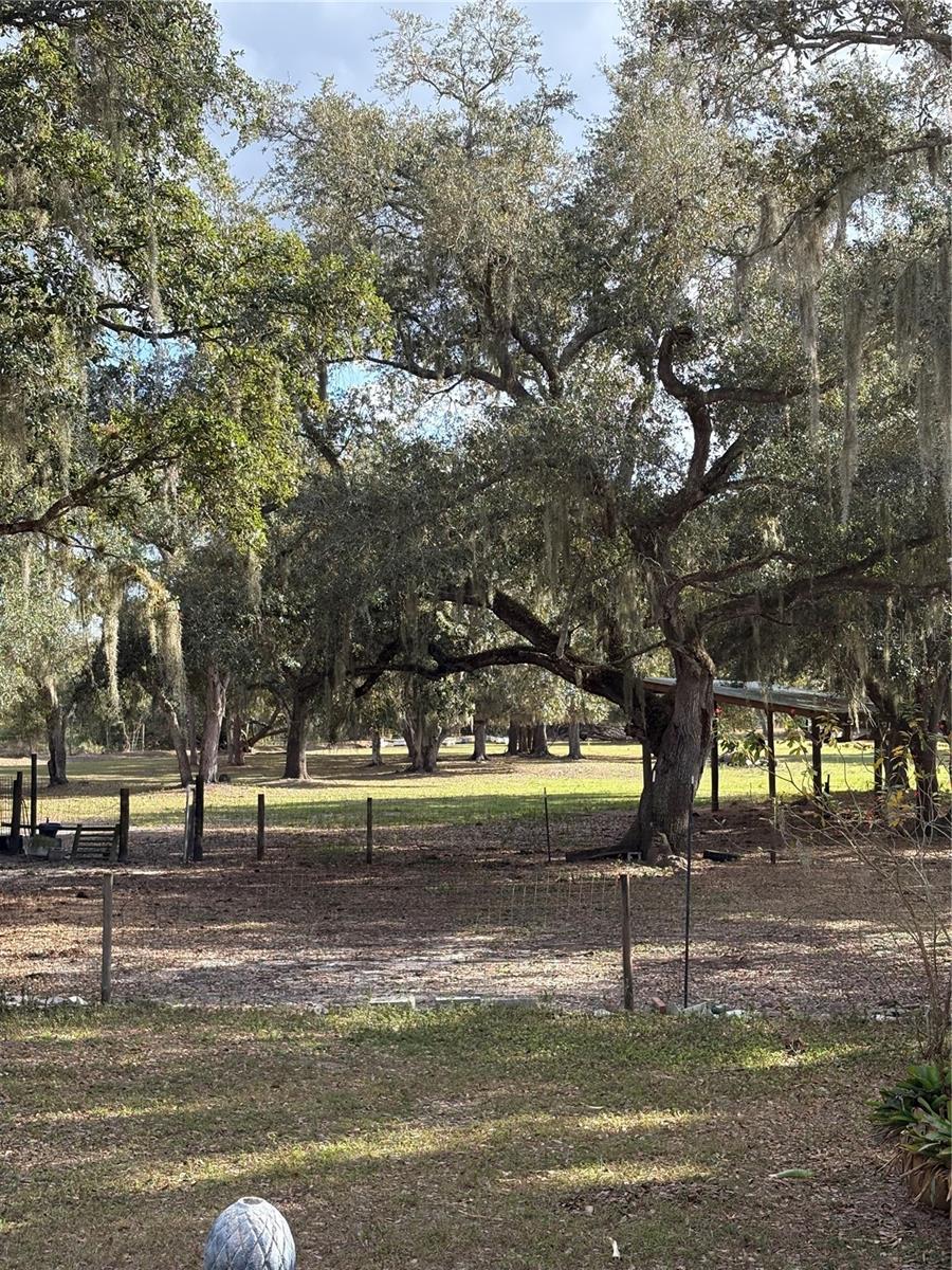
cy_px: 635
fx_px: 1907
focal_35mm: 52
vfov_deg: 36.8
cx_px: 476
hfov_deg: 28.0
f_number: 1.6
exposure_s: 1/896
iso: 50
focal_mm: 5.96
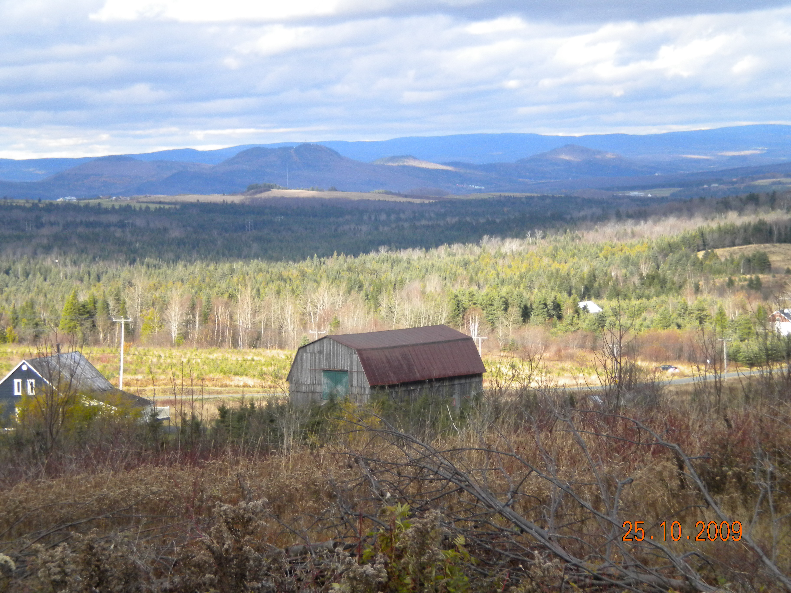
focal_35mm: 105
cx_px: 396
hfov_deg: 18.7
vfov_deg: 14.1
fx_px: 2399
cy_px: 296
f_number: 5.9
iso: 255
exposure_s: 1/337
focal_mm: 18.9
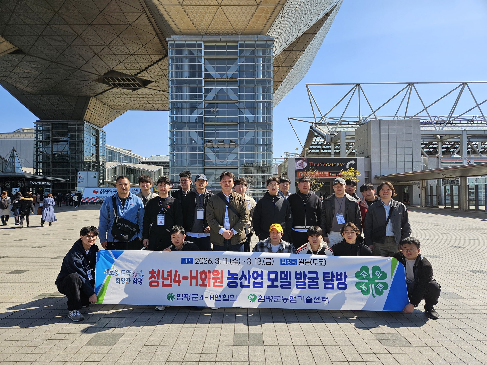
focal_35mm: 23
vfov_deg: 58.9
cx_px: 244
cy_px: 182
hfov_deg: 73.9
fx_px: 324
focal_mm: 5.4
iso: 25
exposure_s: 1/1410
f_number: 1.8
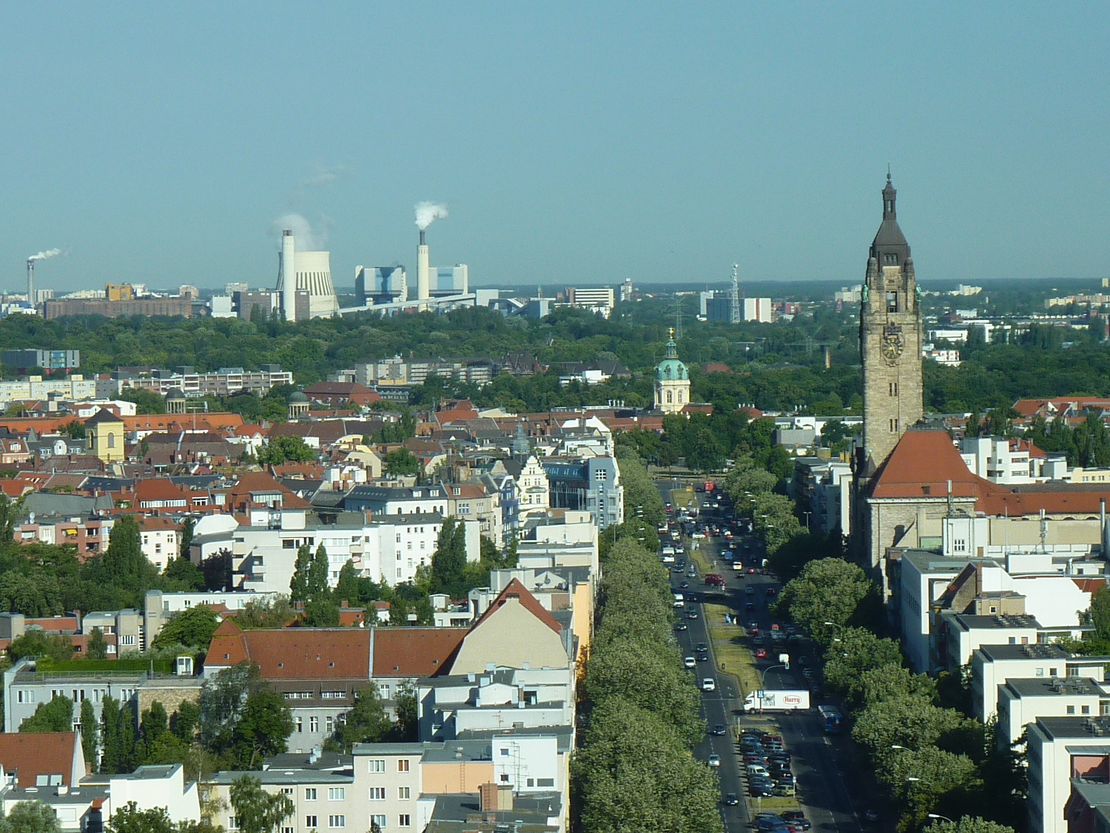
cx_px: 555
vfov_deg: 9.9
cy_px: 416
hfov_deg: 13.2
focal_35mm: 150
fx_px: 4810
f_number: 4.2
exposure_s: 1/400
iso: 80
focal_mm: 13.7
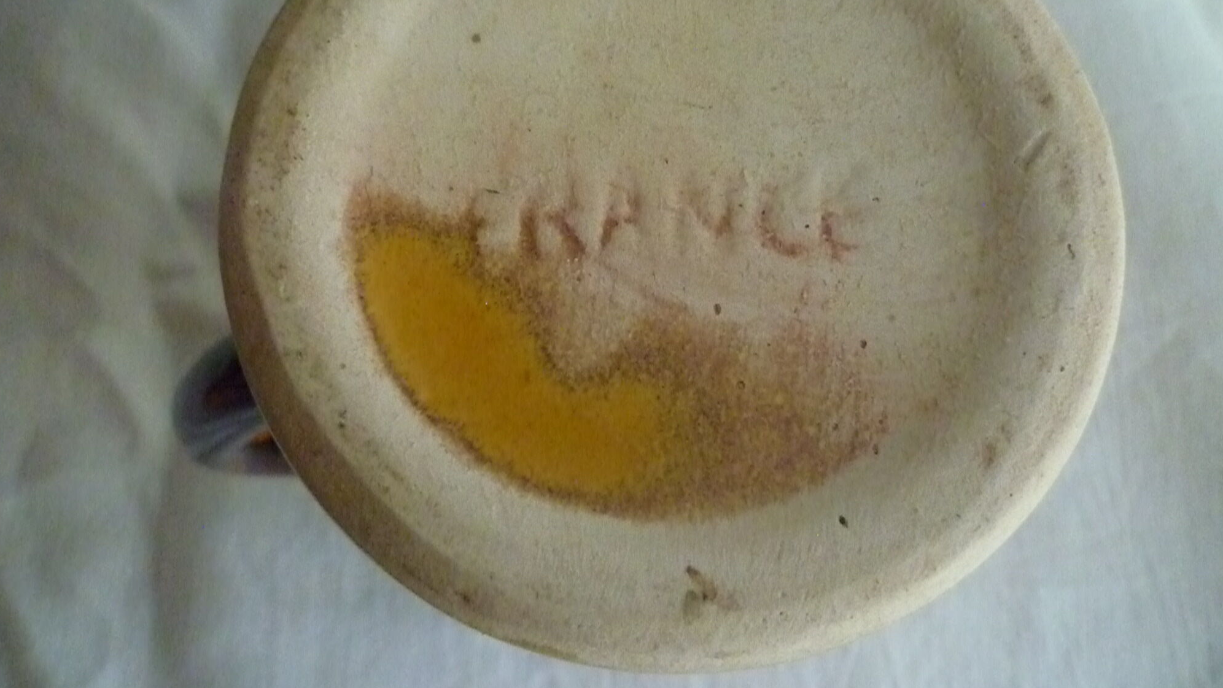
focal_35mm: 28
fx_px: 908
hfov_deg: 67.9
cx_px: 619
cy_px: 272
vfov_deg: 41.3
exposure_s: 1/640
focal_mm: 4.4
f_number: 4
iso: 1600
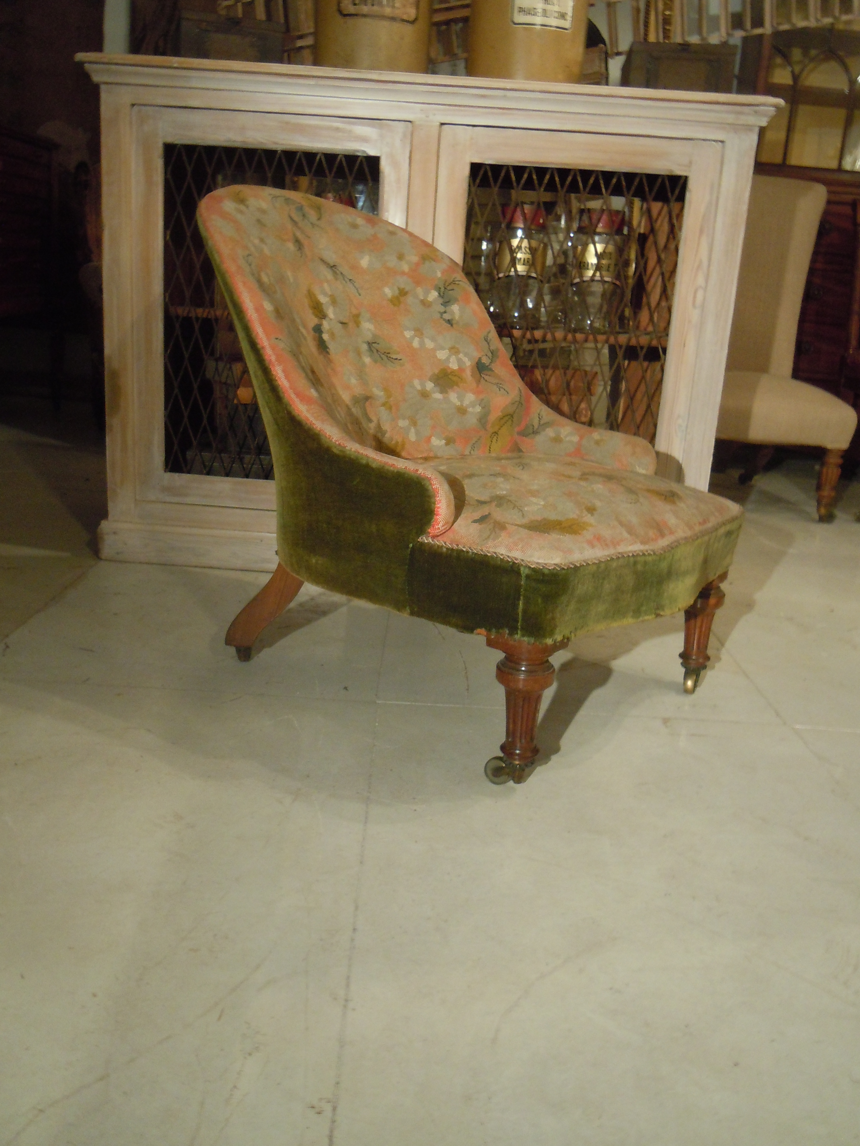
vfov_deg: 60.0
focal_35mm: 30
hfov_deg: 46.8
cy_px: 573
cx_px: 430
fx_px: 994
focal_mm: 5.4
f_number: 3.5
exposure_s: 1/15
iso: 400
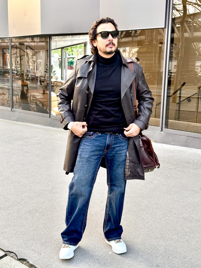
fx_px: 372
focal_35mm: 48
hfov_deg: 30.3
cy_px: 134
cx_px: 100
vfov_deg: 39.7
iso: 80
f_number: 1.78
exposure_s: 1/89
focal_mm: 6.86
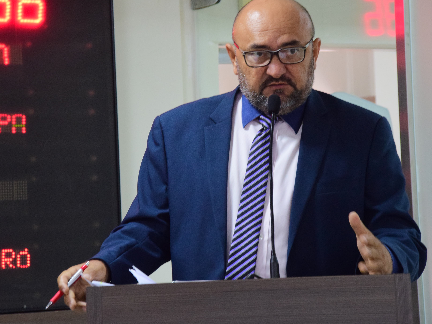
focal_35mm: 221
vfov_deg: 6.7
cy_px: 131
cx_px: 185
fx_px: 2758
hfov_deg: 9.0
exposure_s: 1/60
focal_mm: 110
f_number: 5.6
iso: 1600
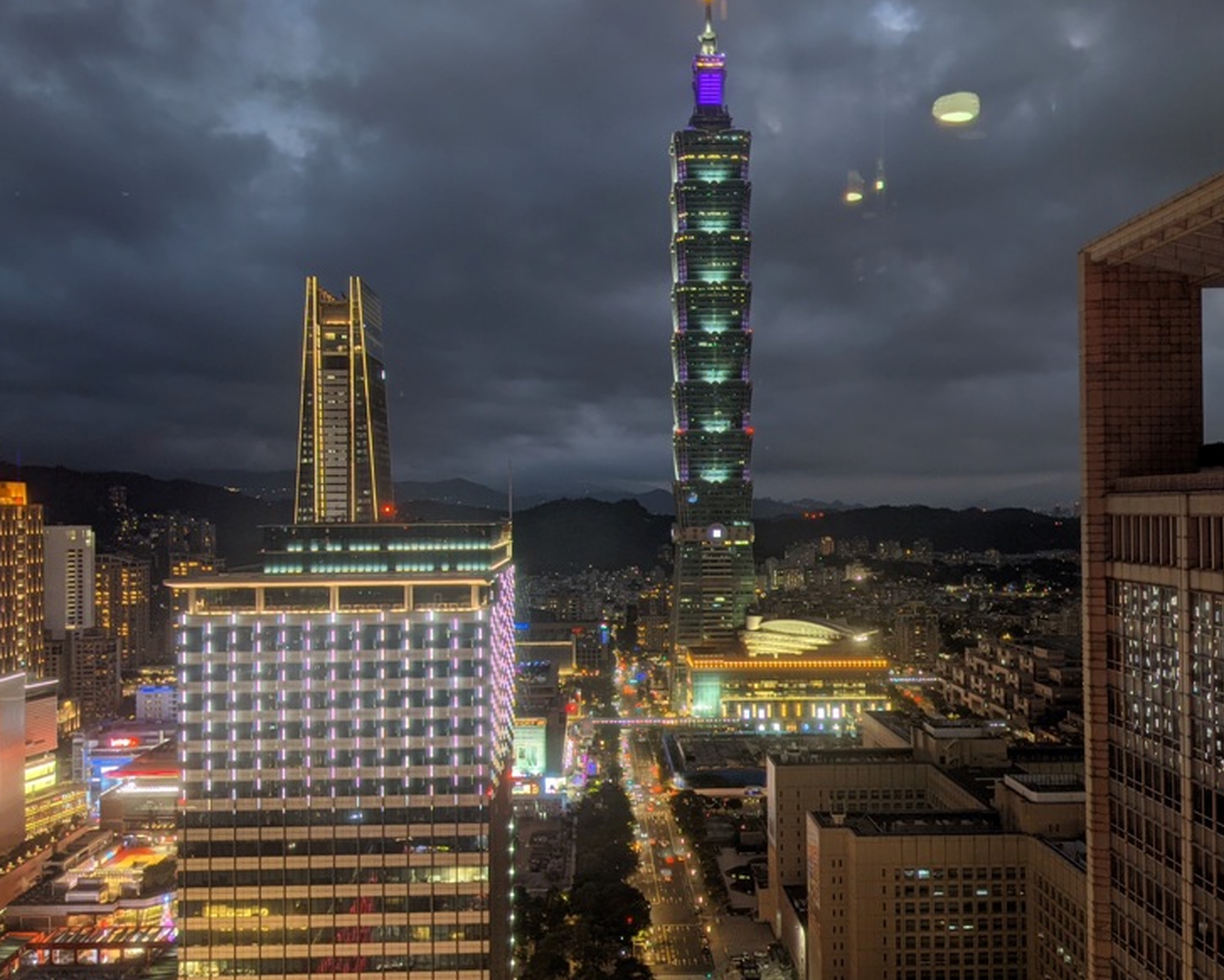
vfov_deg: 50.0
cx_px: 620
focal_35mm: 29
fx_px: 1051
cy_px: 488
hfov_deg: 60.4
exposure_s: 1/3.75
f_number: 1.73
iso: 52
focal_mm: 4.38
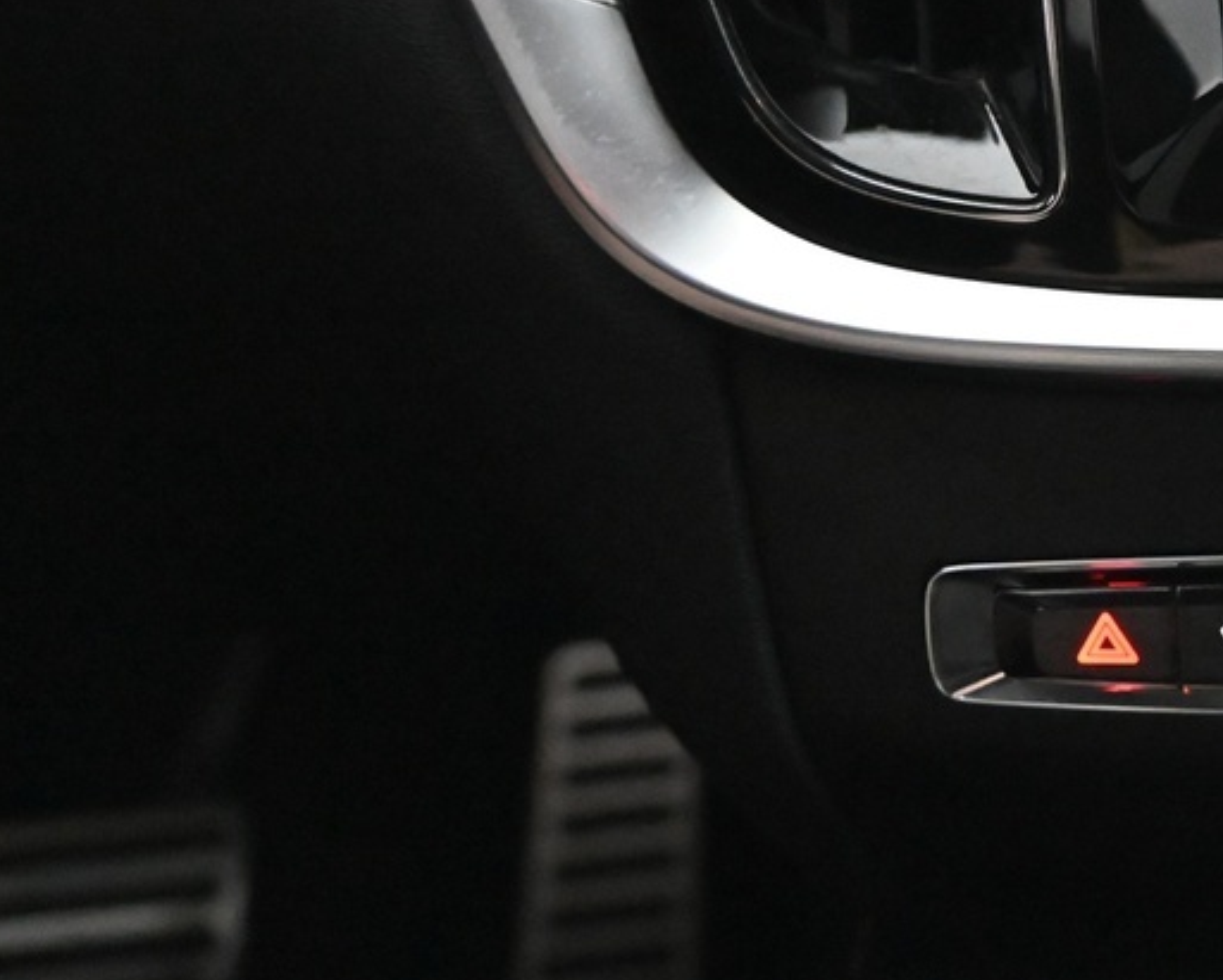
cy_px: -291
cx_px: 1755
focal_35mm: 89
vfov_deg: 16.4
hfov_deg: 19.2
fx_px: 3223
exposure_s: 1/60
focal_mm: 30
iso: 18000
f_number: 4
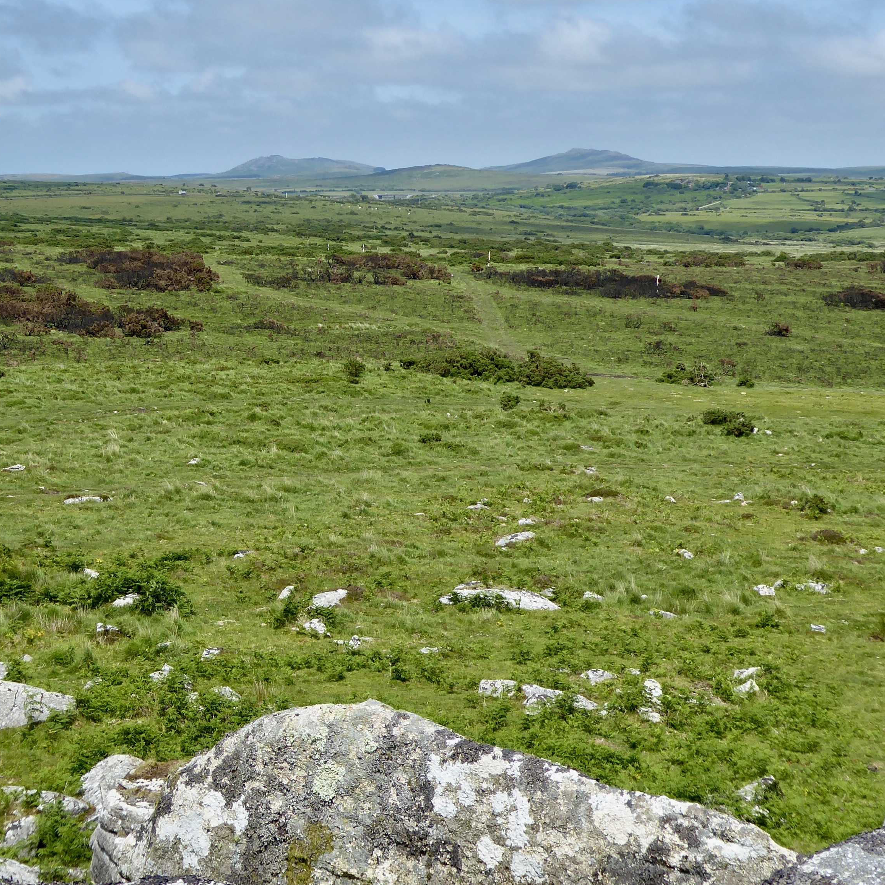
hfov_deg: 25.3
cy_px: 405
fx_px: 1967
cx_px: 323
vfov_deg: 25.3
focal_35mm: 68
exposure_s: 1/640
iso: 80
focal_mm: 7.8
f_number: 3.9
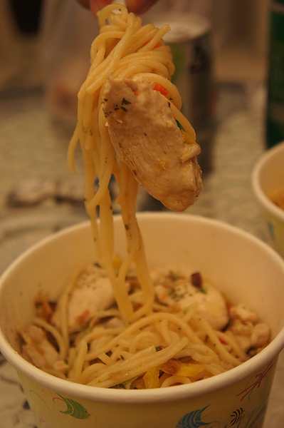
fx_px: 729
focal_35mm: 62
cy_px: 214
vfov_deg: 32.7
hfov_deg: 22.0
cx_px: 142
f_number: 4.5
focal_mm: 41
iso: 1000
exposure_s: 1/80
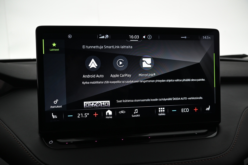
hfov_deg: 73.7
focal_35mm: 24
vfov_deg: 53.1
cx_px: 124
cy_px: 82
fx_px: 165
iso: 640
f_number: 3.5
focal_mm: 16
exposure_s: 1/30
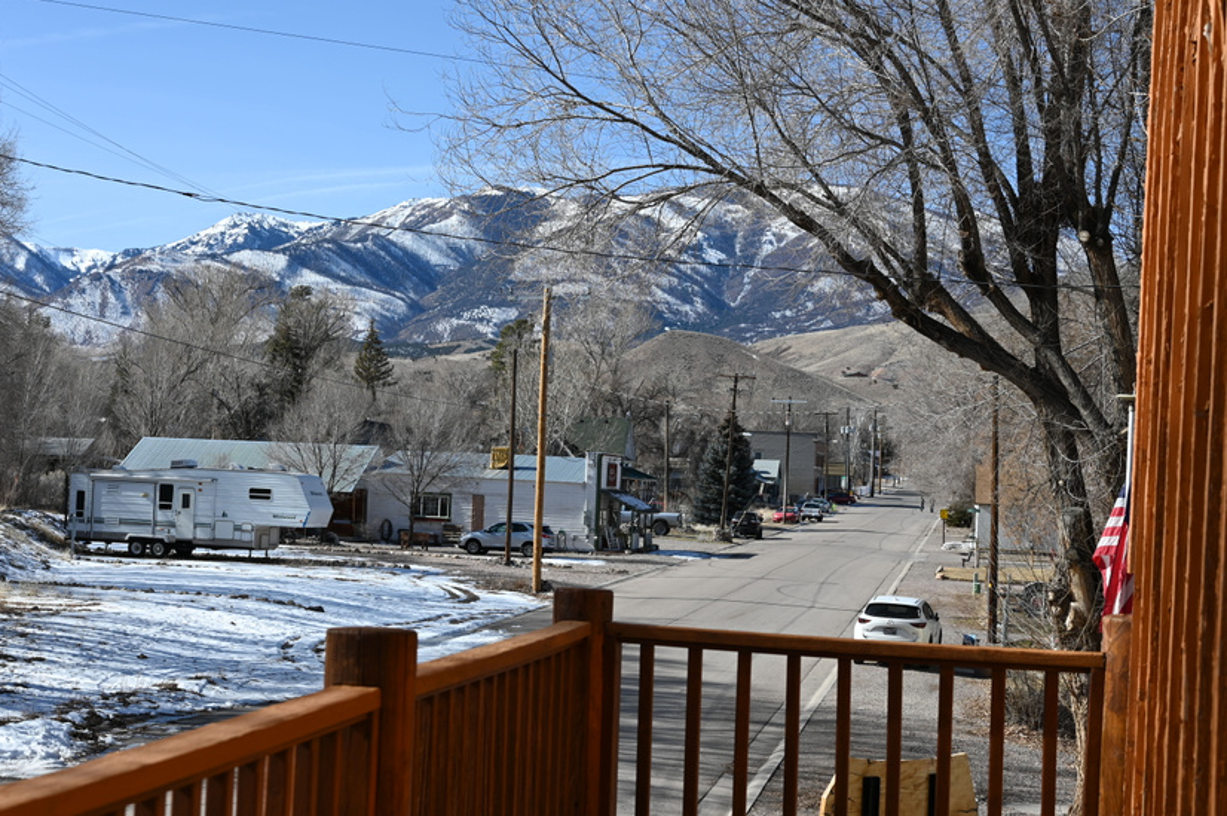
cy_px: 418
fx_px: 2111
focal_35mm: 62
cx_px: 478
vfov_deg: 21.9
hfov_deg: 32.3
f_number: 7.1
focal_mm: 50
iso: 100
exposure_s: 1/400
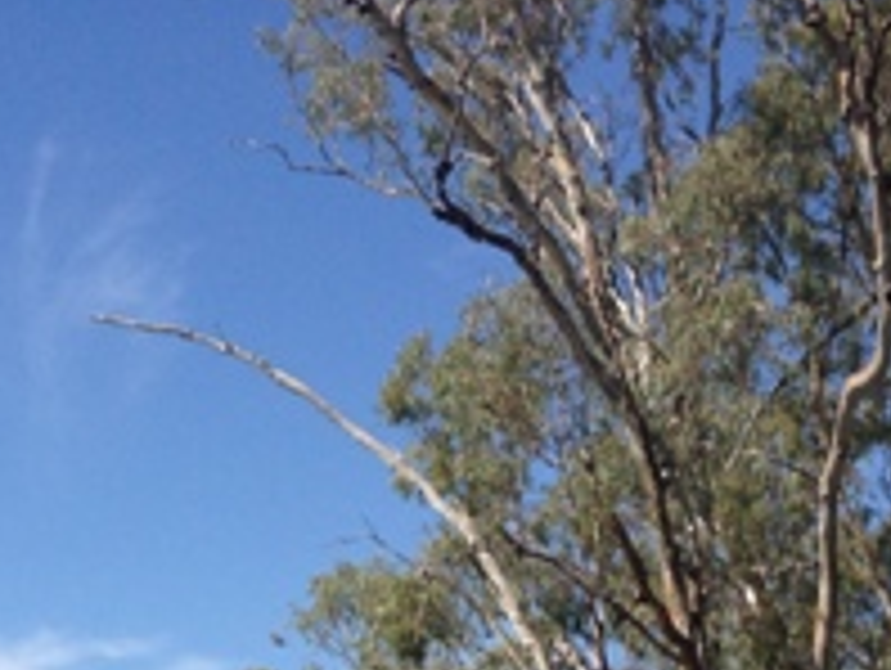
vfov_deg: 12.4
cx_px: 270
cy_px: 1070
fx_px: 2912
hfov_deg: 17.3
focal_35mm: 113
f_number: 2.4
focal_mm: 4.28
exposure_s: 1/1727
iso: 50
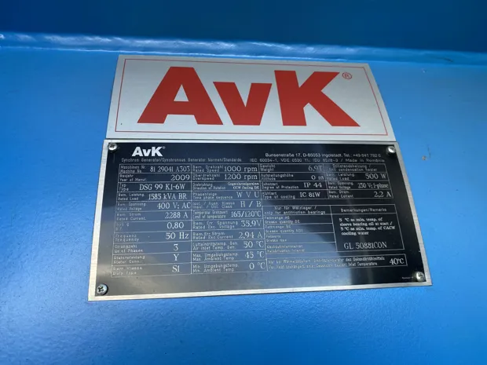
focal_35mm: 26
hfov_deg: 67.3
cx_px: 244
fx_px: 366
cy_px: 182
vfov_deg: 53.1
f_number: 1.8
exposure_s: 1/121
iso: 64
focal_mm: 4.25
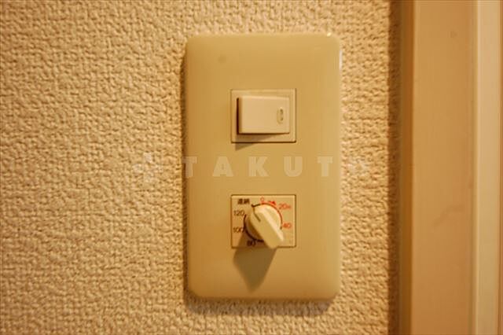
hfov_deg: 81.2
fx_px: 293
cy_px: 168
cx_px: 252
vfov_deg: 59.4
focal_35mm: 21
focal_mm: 14
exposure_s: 1/20
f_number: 5.3
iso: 800
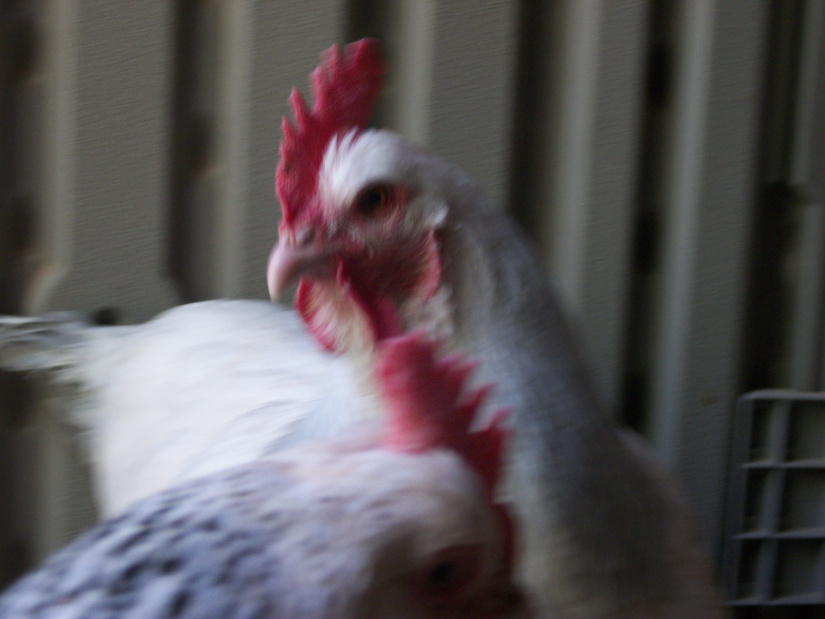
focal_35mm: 77
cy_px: 310
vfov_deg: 19.1
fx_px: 1835
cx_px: 412
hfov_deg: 25.3
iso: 160
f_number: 4.6
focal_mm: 13.7
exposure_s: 1/40
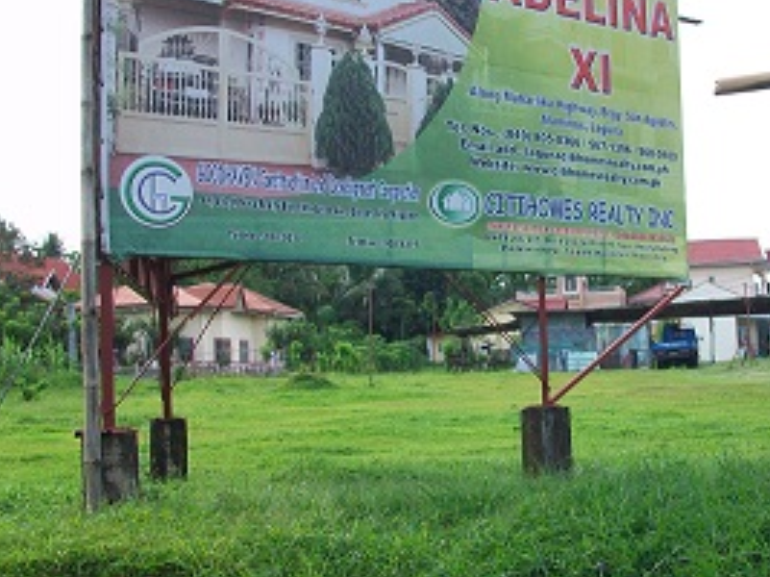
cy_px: 263
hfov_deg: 34.4
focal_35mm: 55
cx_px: 557
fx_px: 1223
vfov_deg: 26.5
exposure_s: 1/320
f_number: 2.8
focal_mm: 5.7
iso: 64
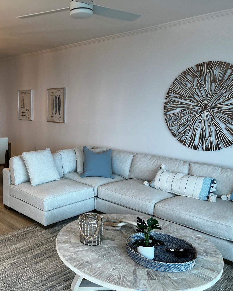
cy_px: 146
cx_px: 52
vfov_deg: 52.8
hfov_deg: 41.7
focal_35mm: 34
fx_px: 293
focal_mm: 5.7
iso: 80
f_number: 1.5
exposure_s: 1/120
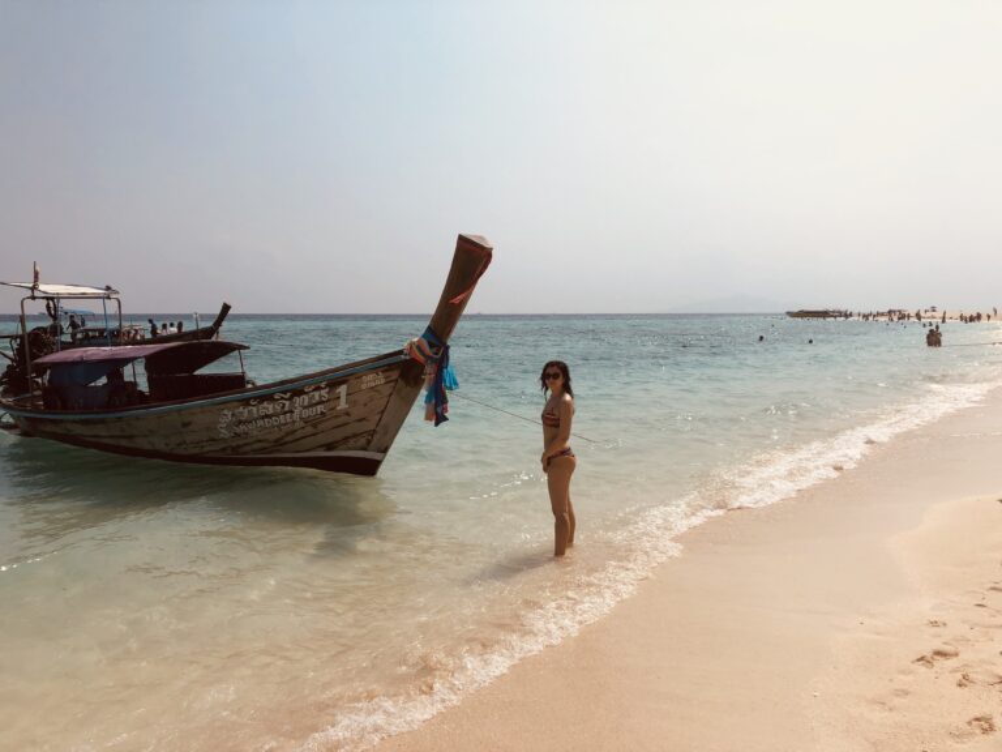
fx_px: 810
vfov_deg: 49.7
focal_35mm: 28
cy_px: 376
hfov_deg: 63.4
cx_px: 501
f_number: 1.8
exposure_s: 1/6897
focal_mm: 3.99
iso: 20
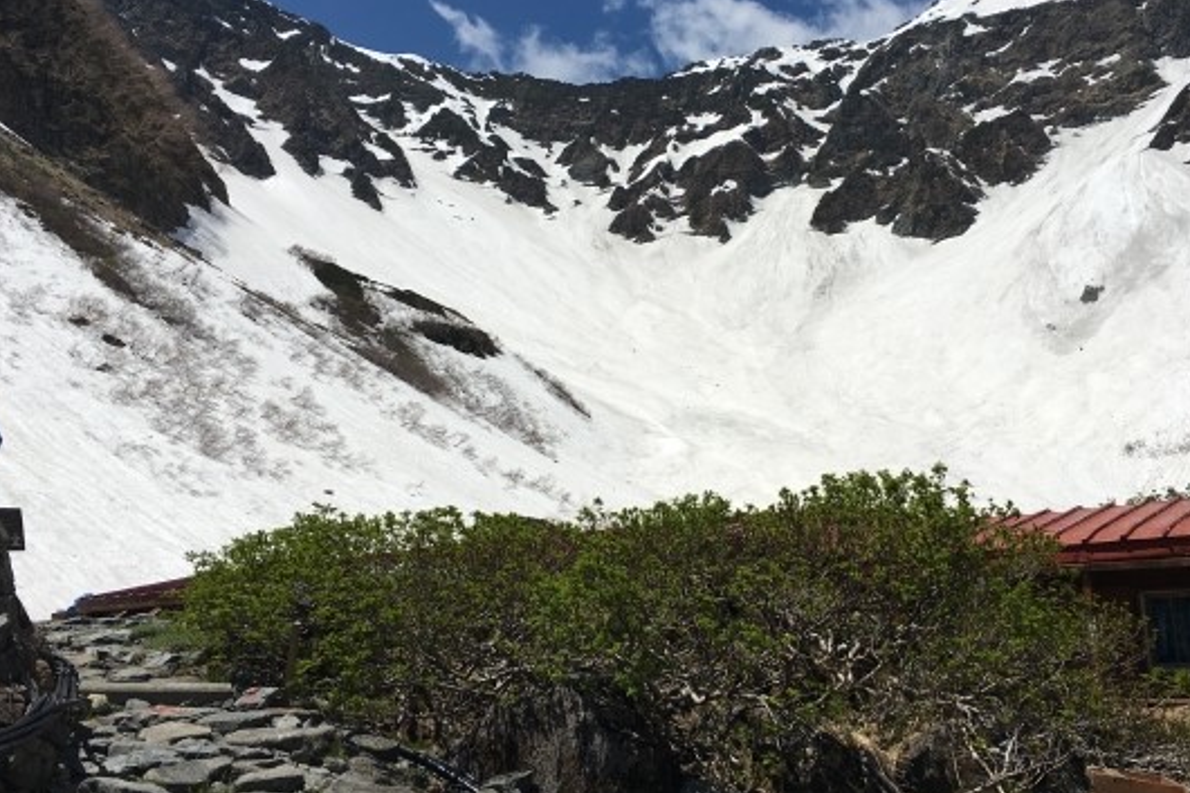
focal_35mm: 37
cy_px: 345
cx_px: 674
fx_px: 1223
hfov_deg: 51.8
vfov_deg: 35.9
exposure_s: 1/3846
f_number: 2.2
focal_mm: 4.15
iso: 25
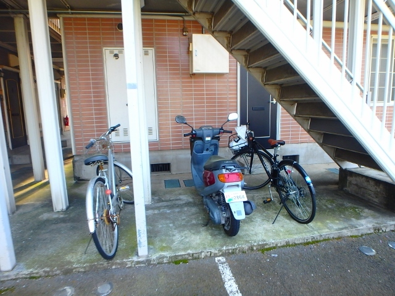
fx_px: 240
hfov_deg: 79.0
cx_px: 198
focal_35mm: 21
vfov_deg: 63.4
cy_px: 148
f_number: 3.5
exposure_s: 1/60
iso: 125
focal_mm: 3.7
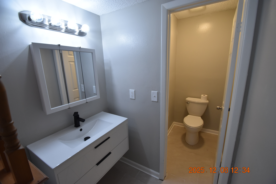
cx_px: 138
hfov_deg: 100.4
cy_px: 92
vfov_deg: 77.3
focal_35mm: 15
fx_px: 115
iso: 800
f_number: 3.5
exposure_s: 1/180
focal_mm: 10
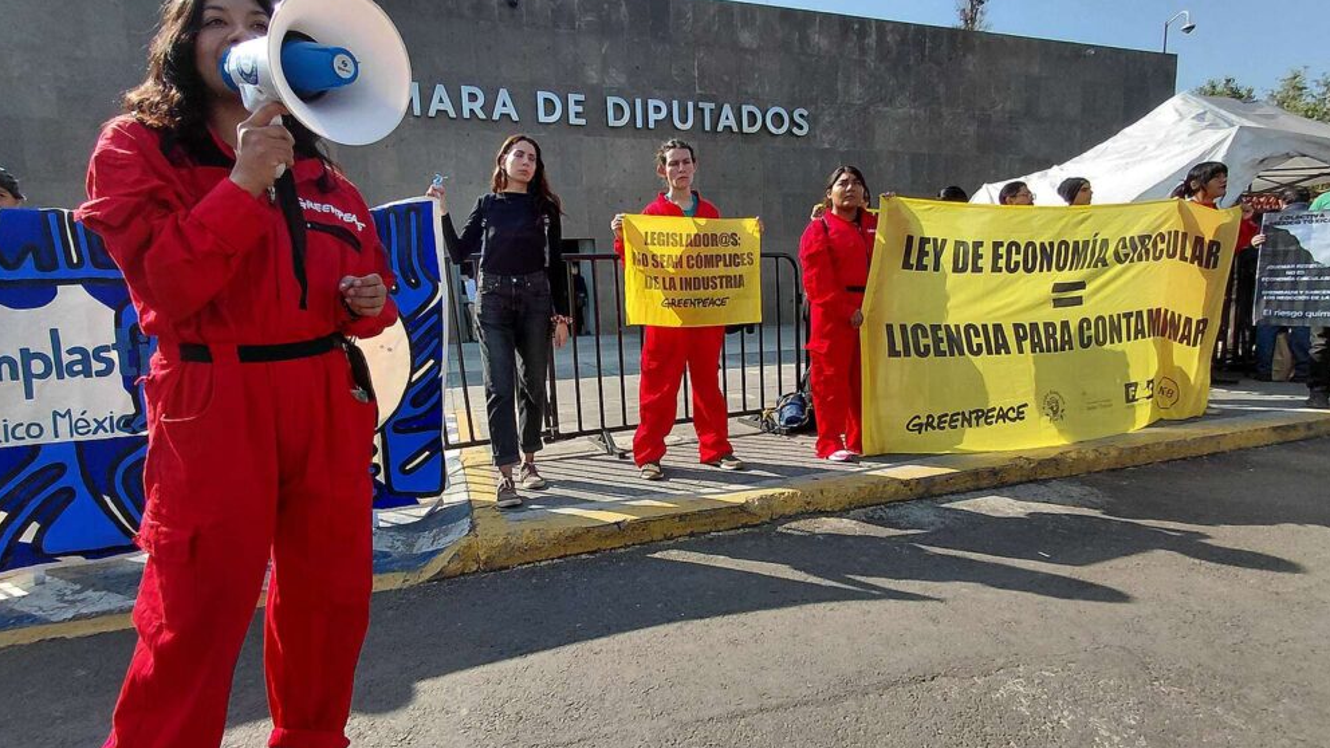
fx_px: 635
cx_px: 652
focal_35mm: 18
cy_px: 386
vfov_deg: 61.0
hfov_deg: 92.7
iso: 40
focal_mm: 1.64
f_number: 2.2
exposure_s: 1/1101
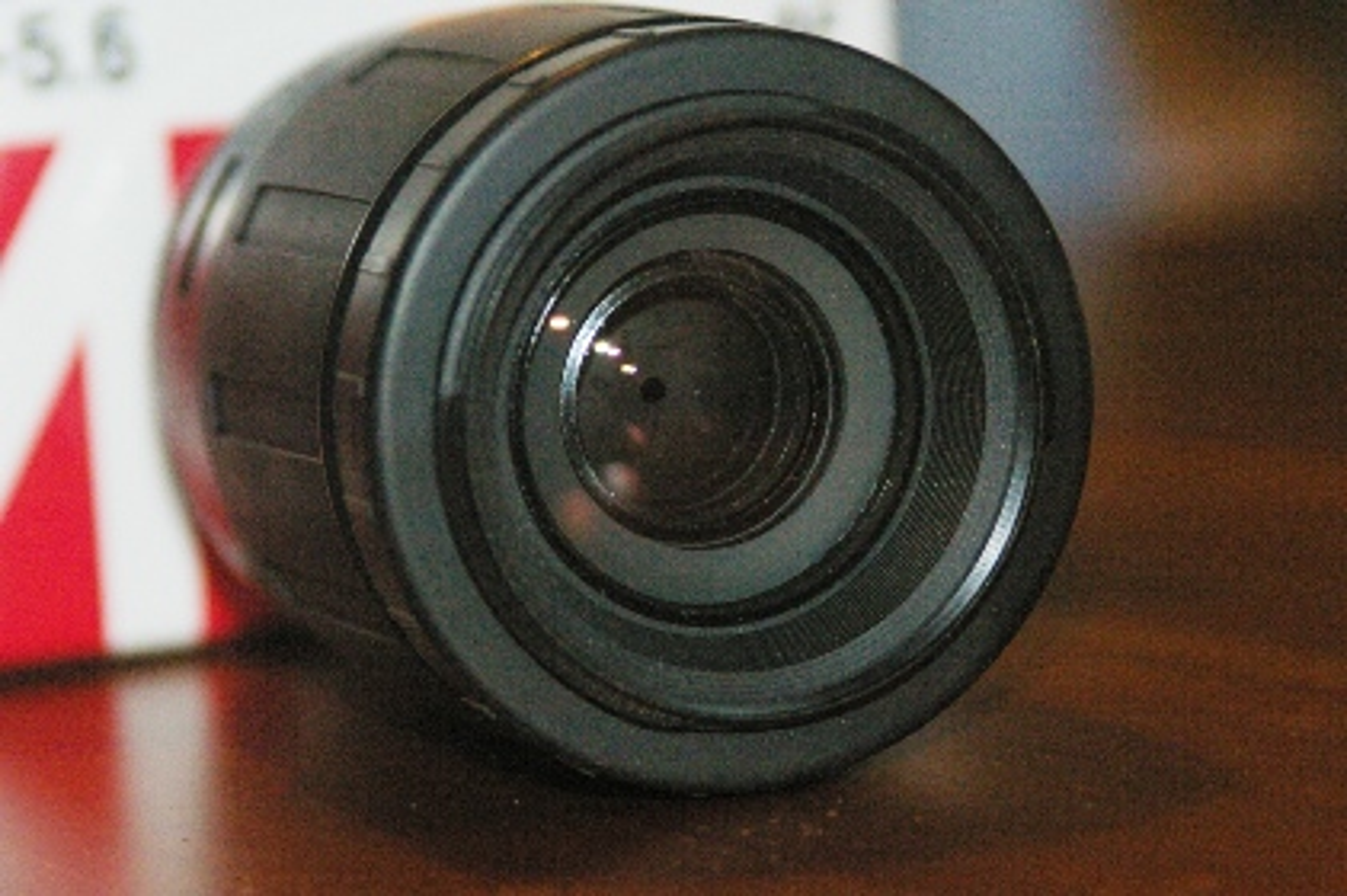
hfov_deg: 12.1
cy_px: 448
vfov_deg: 8.1
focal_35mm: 170
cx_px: 674
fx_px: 6337
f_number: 5.6
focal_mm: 113
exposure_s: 1/125
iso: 3200
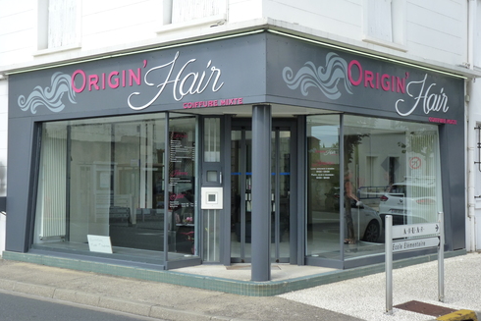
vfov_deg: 26.0
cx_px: 237
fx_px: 695
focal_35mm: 52
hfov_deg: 38.2
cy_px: 144
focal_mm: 8.7
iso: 125
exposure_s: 1/200
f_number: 4
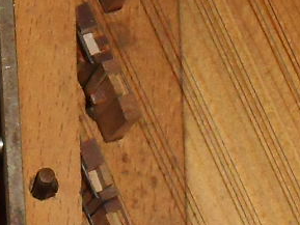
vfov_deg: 5.8
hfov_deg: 7.7
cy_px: 247
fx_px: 2211
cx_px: -94
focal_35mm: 255
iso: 200
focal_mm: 6.3
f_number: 3.9
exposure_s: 1/30
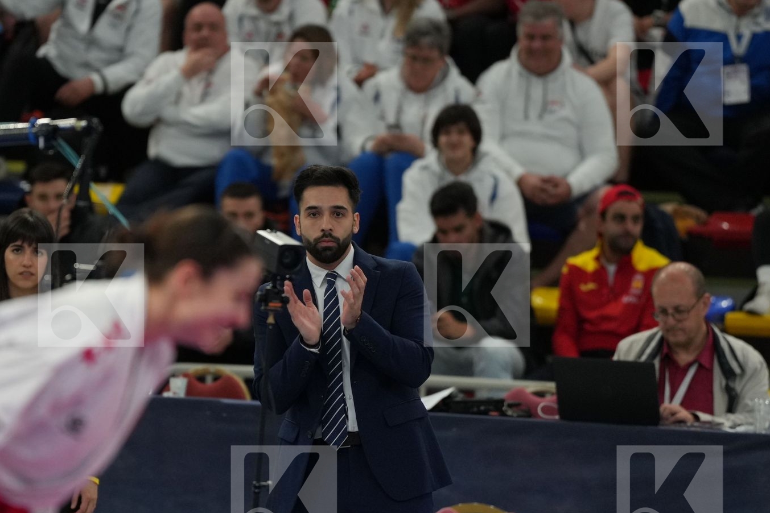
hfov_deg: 5.2
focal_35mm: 399
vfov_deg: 3.4
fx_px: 8533
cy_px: 295
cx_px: 284
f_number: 2.8
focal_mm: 200
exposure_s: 1/1000
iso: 1600
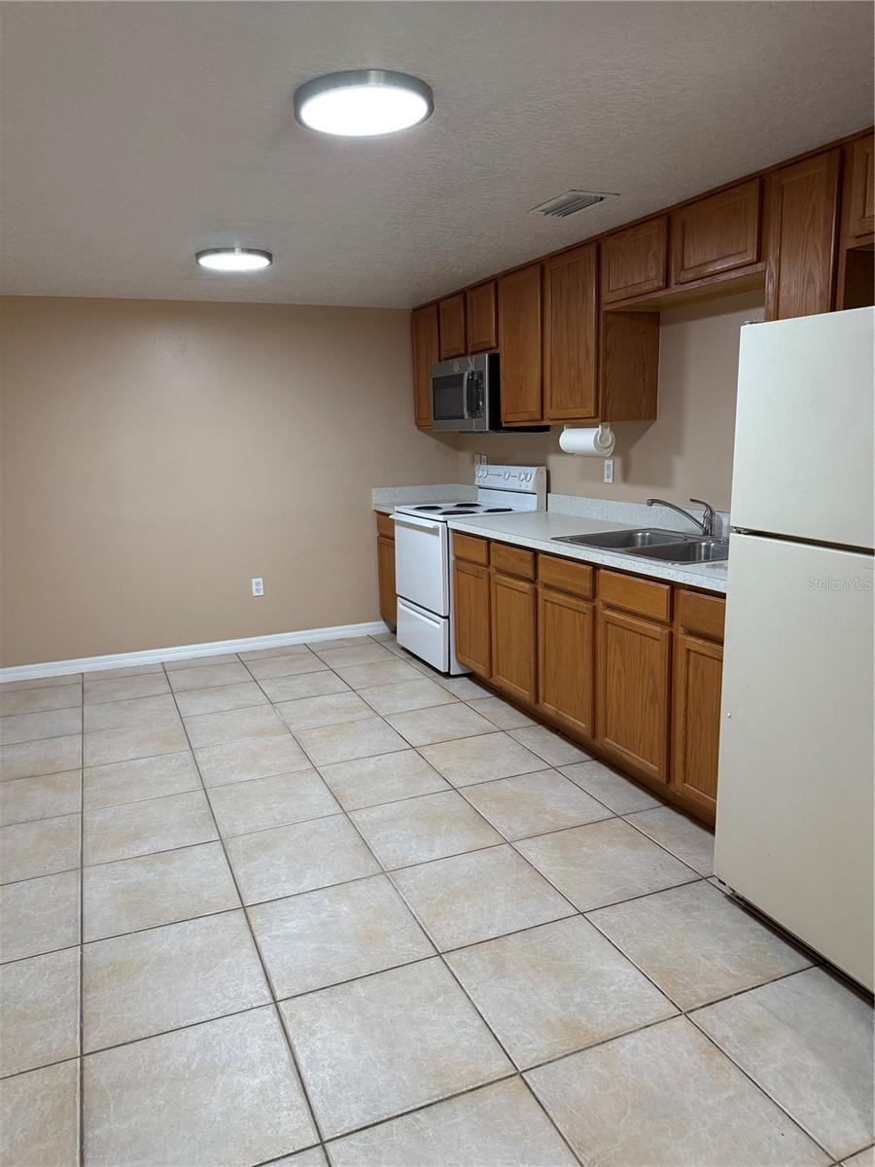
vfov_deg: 71.6
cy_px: 584
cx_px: 438
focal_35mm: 24
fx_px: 809
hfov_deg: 56.8
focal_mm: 6.76
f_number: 1.78
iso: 250
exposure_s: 1/120
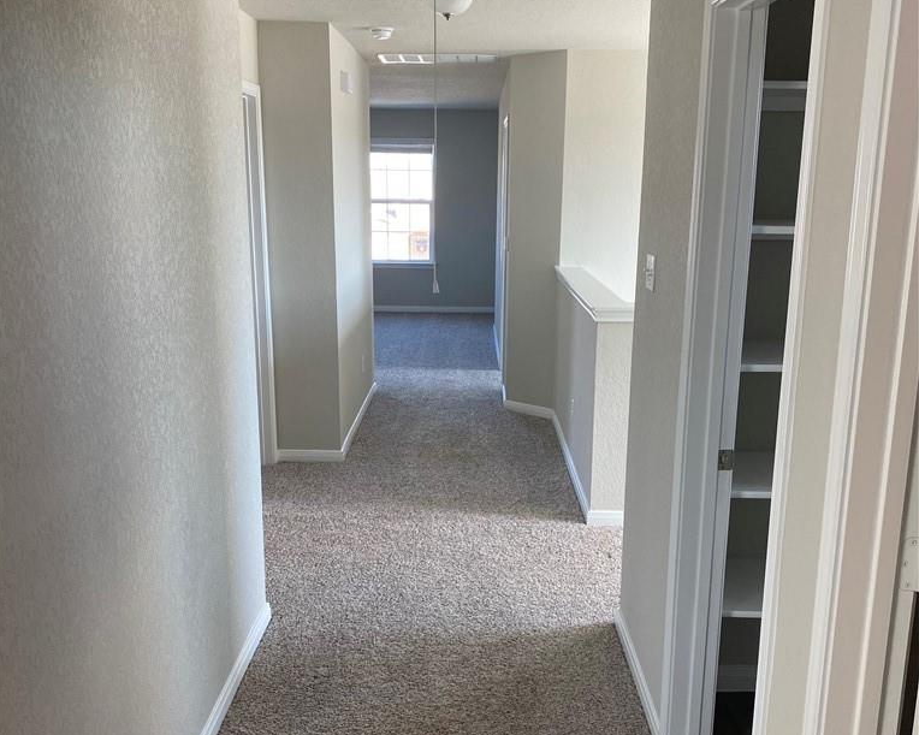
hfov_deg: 52.8
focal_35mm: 34
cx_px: 458
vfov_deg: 43.3
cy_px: 415
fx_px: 925
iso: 125
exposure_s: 1/120
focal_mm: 4.25
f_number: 1.8
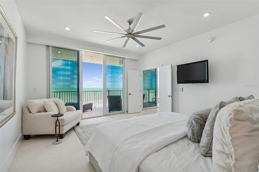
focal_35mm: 15
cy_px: 86
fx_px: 108
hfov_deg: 100.4
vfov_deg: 77.3
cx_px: 130
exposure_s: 1/40
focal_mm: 10
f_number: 7.1
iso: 100
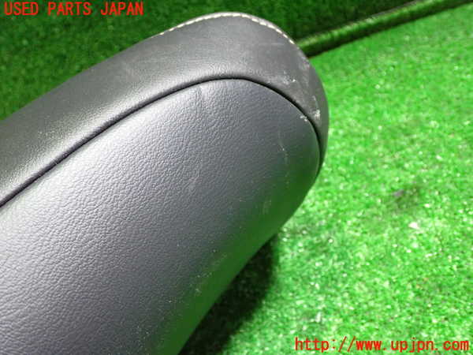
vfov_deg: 39.7
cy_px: 178
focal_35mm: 36
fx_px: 492
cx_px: 236
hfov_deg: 51.4
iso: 800
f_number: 2.5
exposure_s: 1/40
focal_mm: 6.37
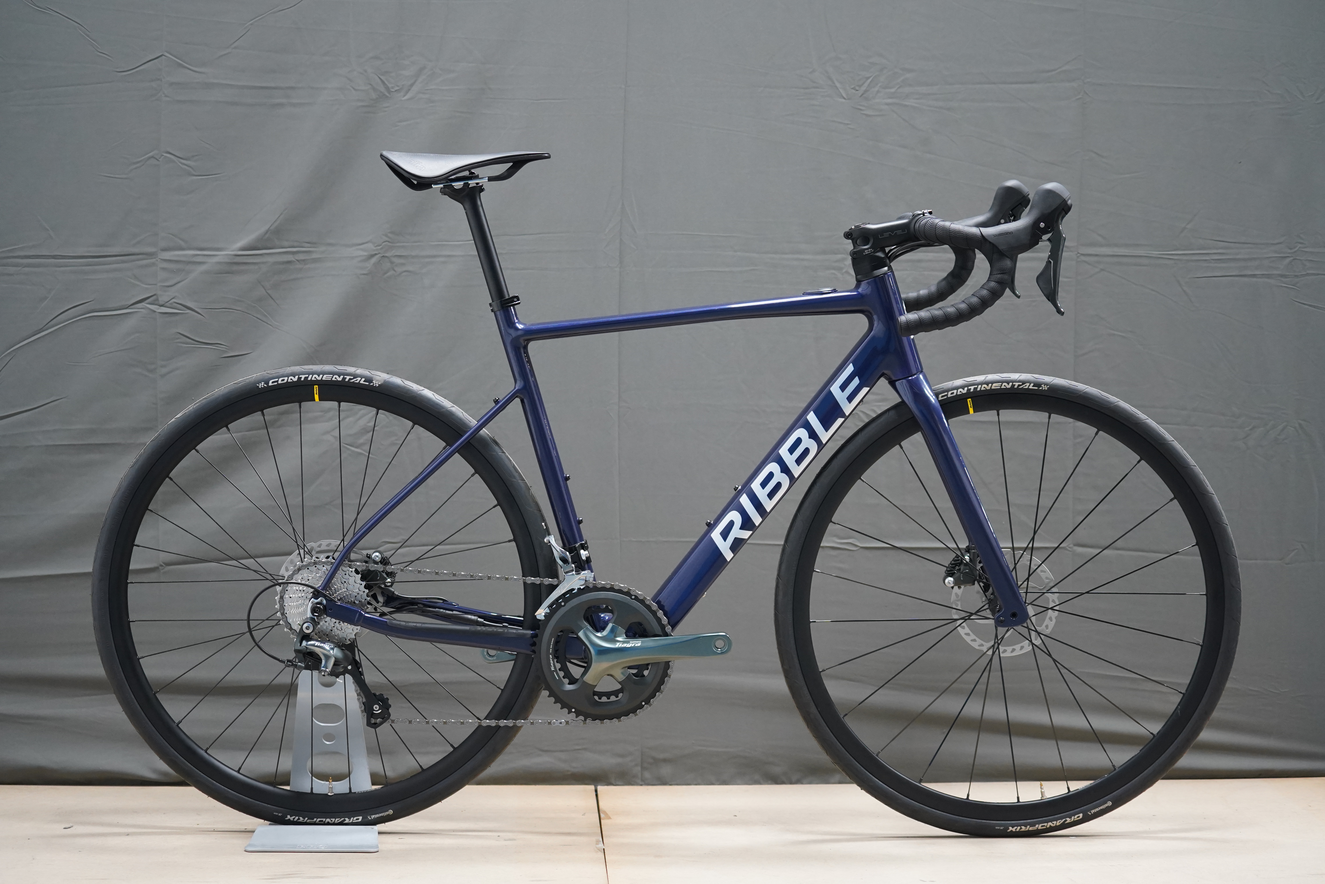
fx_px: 2576
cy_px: 442
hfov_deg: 28.8
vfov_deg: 19.5
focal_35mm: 70
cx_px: 662
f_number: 4
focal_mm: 70
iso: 2500
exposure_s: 1/160
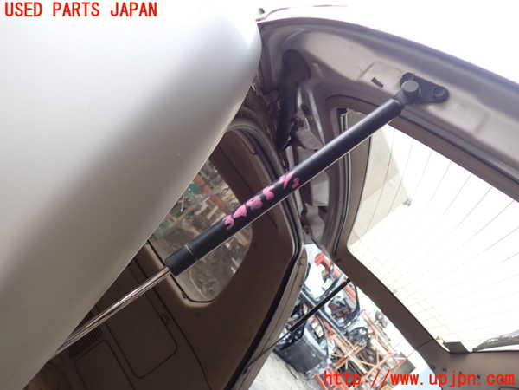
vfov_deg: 46.8
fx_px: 450
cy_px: 195
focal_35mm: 30
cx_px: 260
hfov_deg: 60.0
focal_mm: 5.4
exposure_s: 1/60
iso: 160
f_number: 2.3
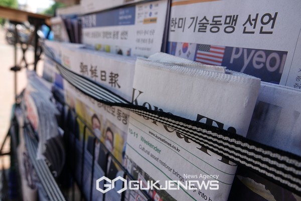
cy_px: 100
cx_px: 150
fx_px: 201
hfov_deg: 73.7
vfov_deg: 53.1
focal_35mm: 24
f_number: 2.8
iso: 100
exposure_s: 1/250
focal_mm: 8.8
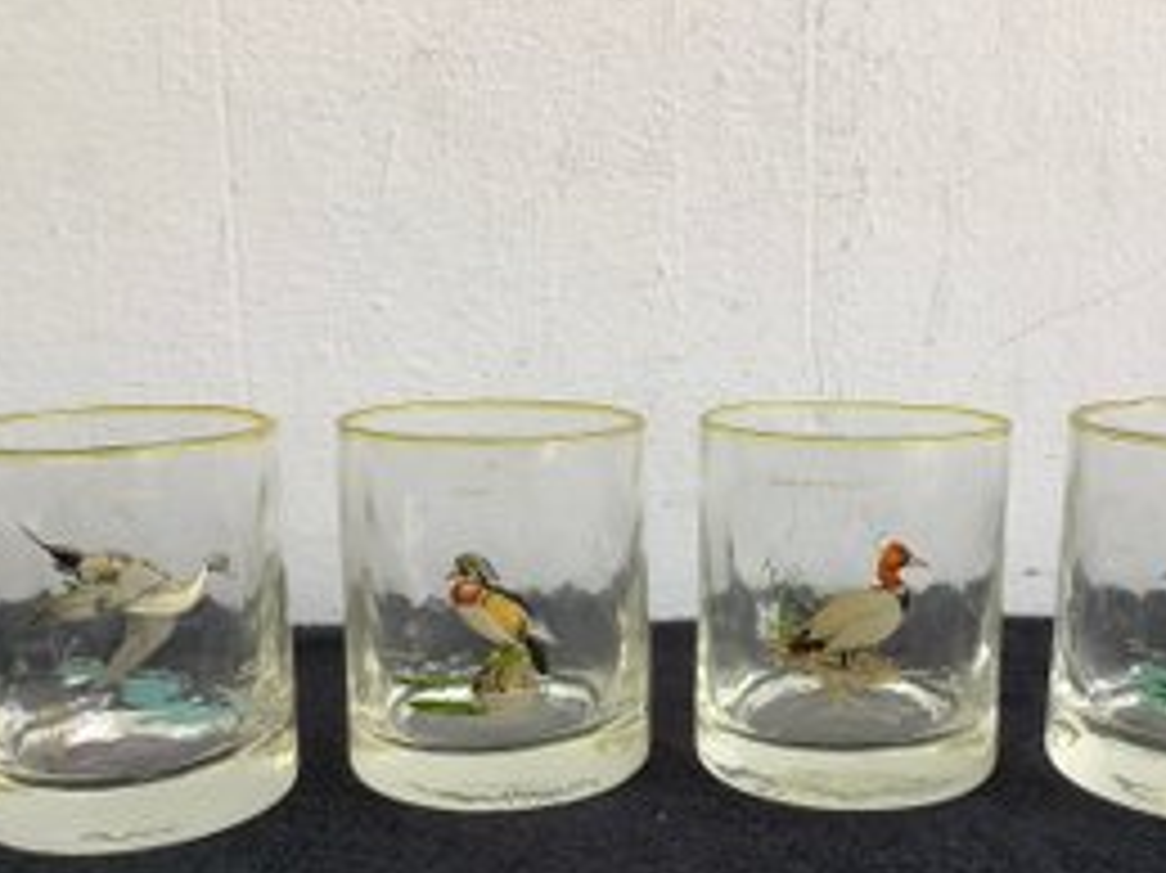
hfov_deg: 45.7
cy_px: 560
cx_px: 664
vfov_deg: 34.9
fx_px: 1380
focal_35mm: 41
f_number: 2.4
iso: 50
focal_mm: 3.3
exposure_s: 1/50
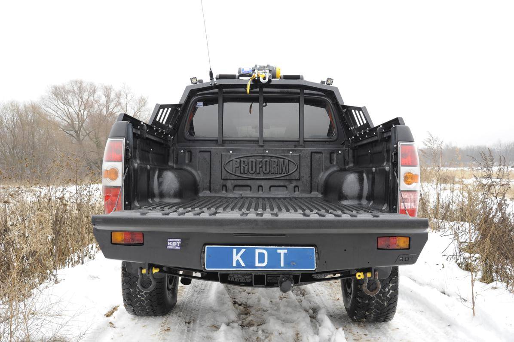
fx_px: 485
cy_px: 171
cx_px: 257
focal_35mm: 34
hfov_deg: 55.8
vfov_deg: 38.8
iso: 500
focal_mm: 34
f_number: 8
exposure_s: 1/30
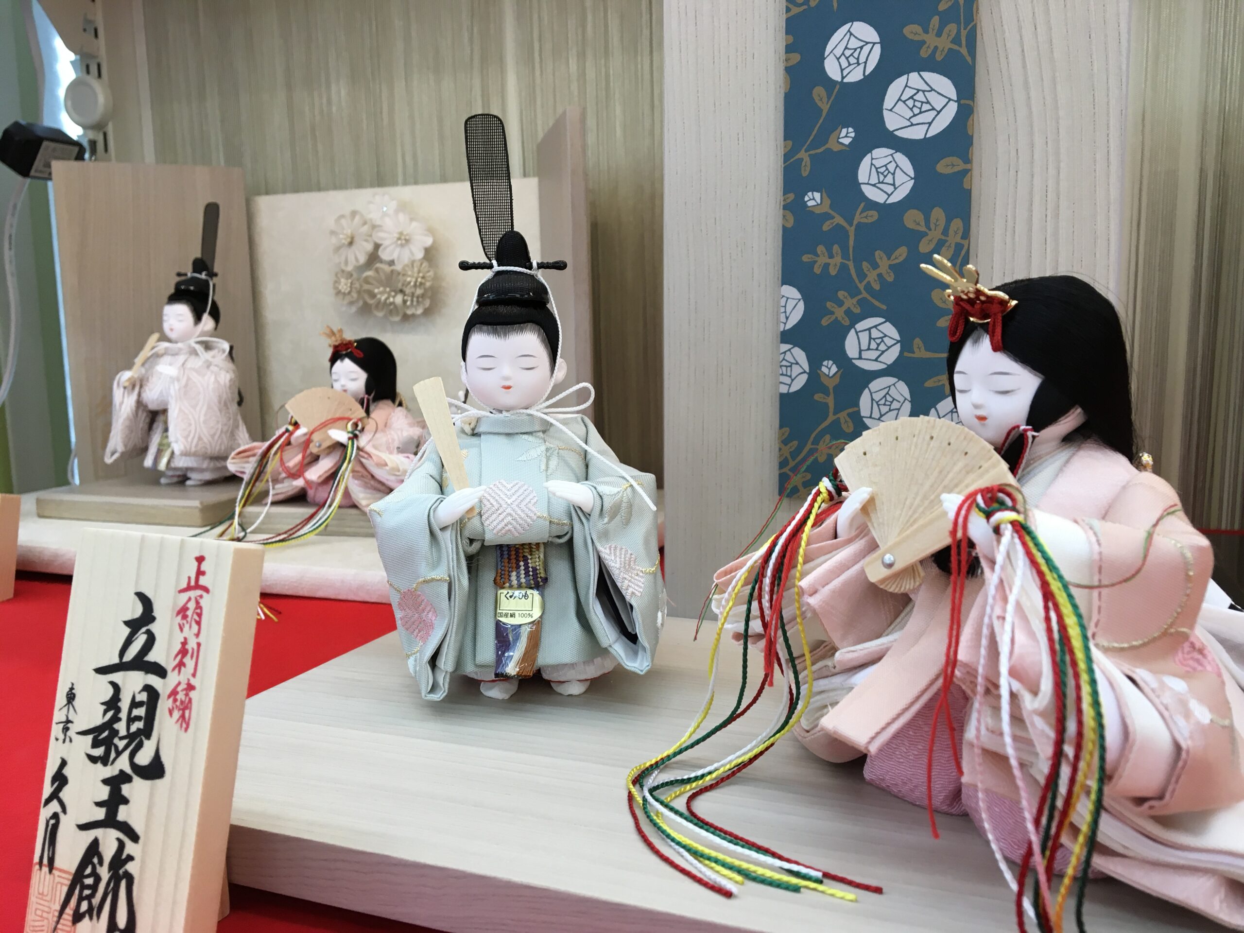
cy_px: 466
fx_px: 1042
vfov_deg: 48.2
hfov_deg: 61.7
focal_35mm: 29
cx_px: 622
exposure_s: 1/30
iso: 25
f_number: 2.2
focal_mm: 4.15
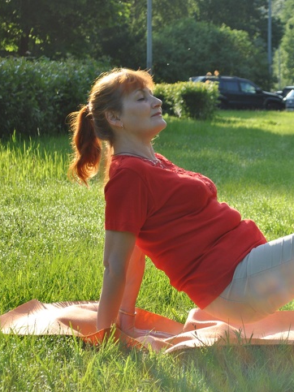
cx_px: 288
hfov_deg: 12.2
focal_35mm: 120
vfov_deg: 16.5
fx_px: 1356
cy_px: 197
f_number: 6.3
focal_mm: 55
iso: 100
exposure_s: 1/160
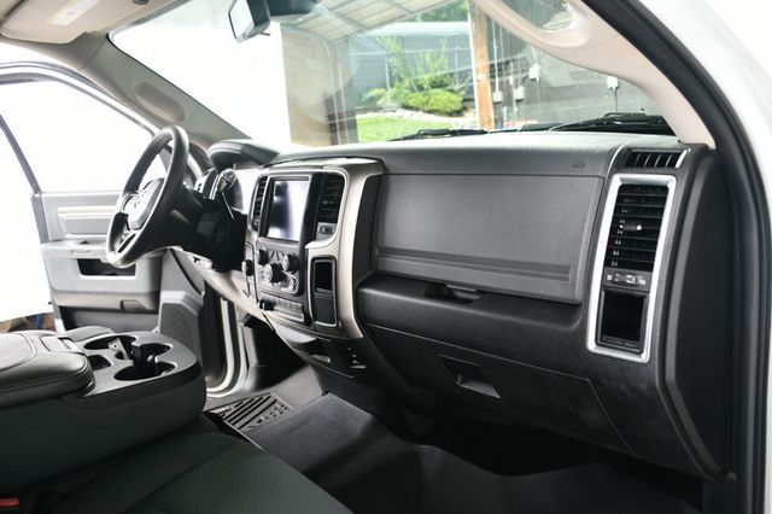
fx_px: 643
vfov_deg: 43.6
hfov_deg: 62.0
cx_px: 386
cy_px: 257
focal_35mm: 30
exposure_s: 1/160
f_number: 3.5
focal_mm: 20
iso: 100
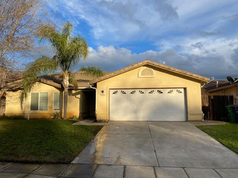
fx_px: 172
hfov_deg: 69.4
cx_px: 119
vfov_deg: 54.9
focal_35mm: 25
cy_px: 89
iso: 32
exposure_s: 1/2717
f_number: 1.6
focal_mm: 5.1
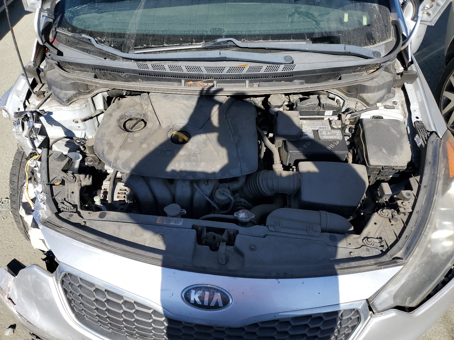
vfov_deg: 53.1
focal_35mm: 26
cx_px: 227
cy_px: 170
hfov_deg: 67.3
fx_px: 341
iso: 50
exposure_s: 1/2000
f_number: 1.5
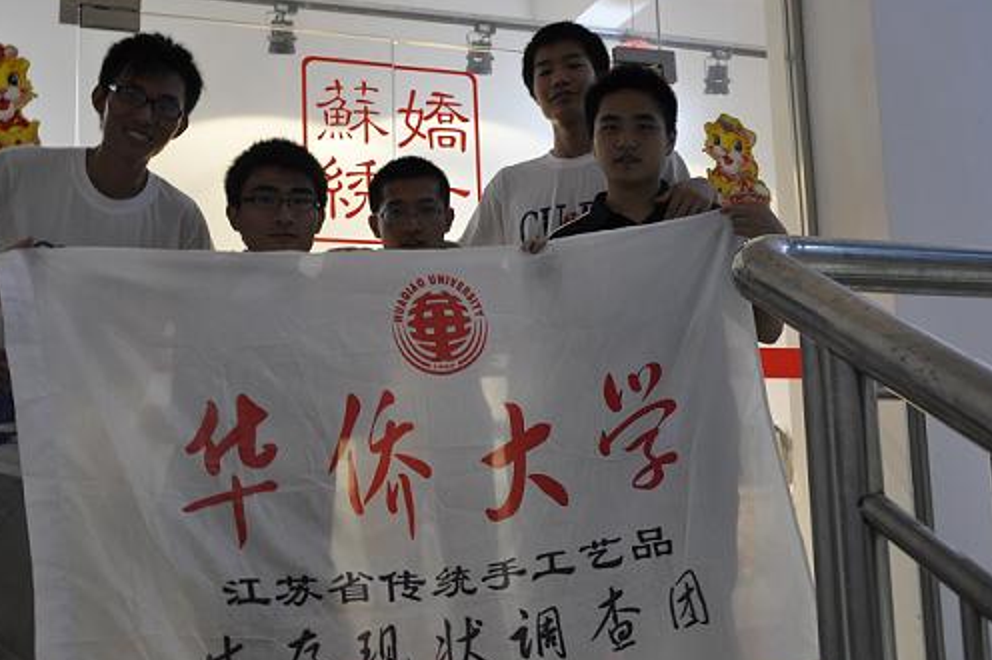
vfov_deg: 31.9
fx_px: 1157
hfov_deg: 46.1
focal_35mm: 42
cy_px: 336
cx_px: 393
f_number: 3.8
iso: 800
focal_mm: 22
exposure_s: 1/10
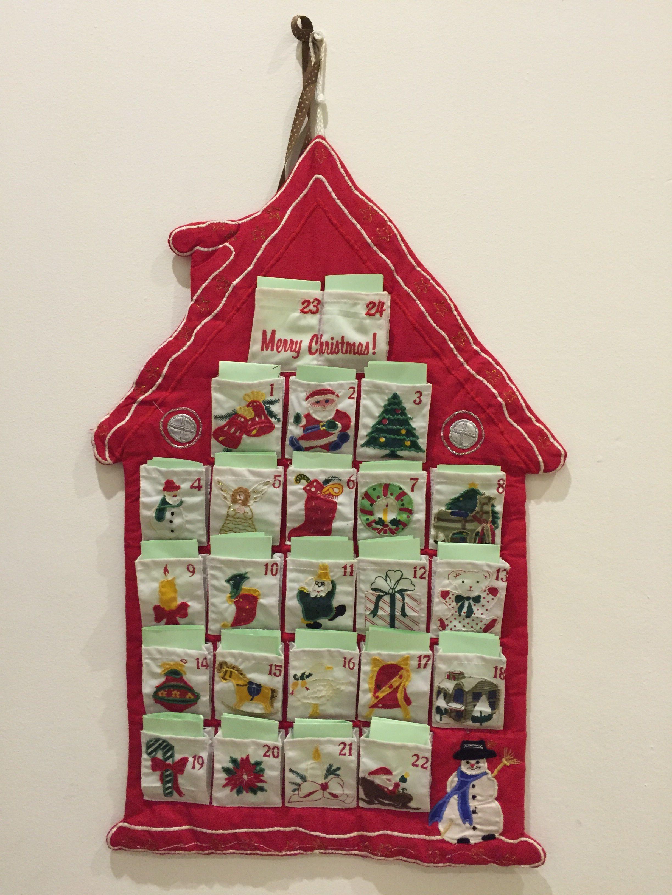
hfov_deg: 48.2
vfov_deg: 61.7
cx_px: 336
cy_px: 448
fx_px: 751
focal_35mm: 29
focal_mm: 4.15
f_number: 2.2
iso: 320
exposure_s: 1/33
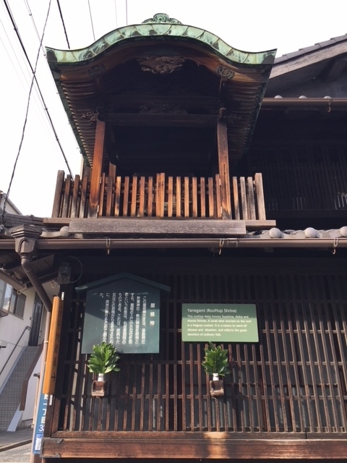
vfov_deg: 61.7
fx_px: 388
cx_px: 174
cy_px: 232
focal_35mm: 29
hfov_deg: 48.2
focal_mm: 4.15
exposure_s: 1/364
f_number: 2.2
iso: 25
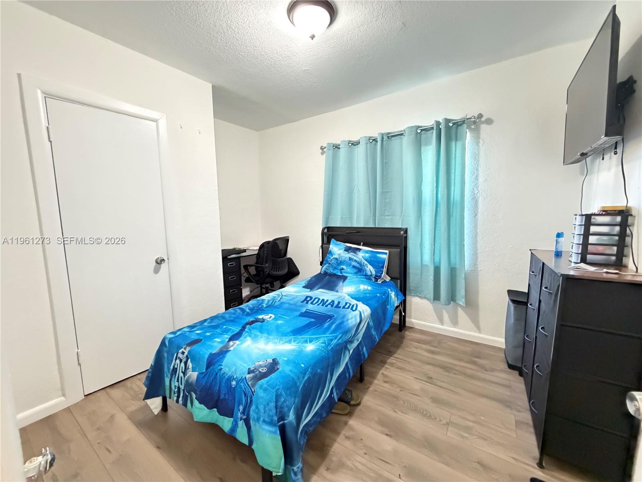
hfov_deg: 102.1
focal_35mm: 14
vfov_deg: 85.7
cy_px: 241
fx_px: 260
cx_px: 321
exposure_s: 1/30
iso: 1600
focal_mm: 2.22
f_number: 2.2
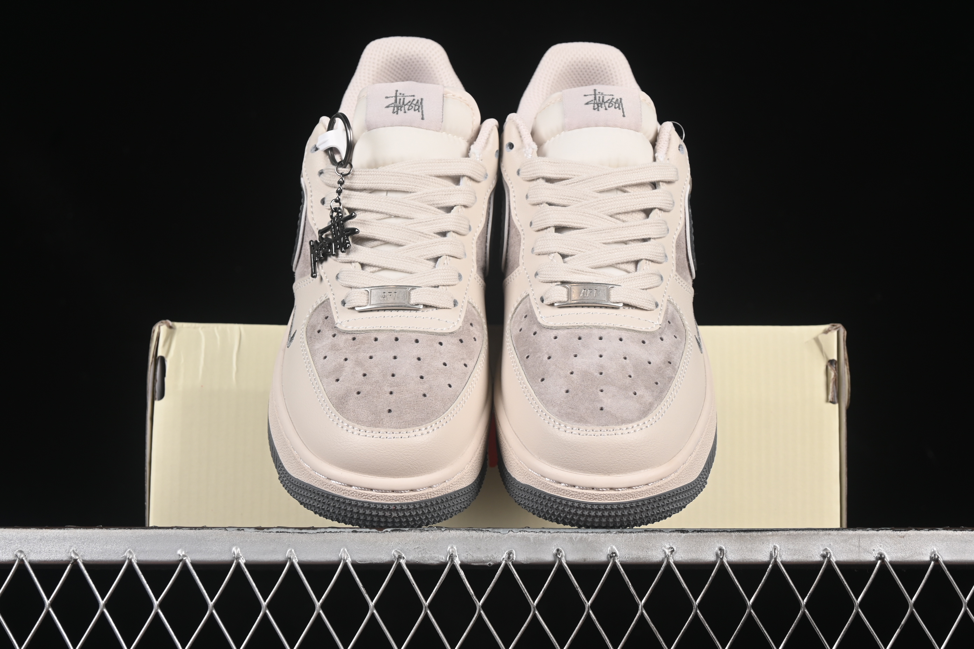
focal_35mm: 75
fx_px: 2029
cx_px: 487
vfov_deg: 18.2
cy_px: 324
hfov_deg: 27.0
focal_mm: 50
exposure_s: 1/80
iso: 160
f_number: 7.1
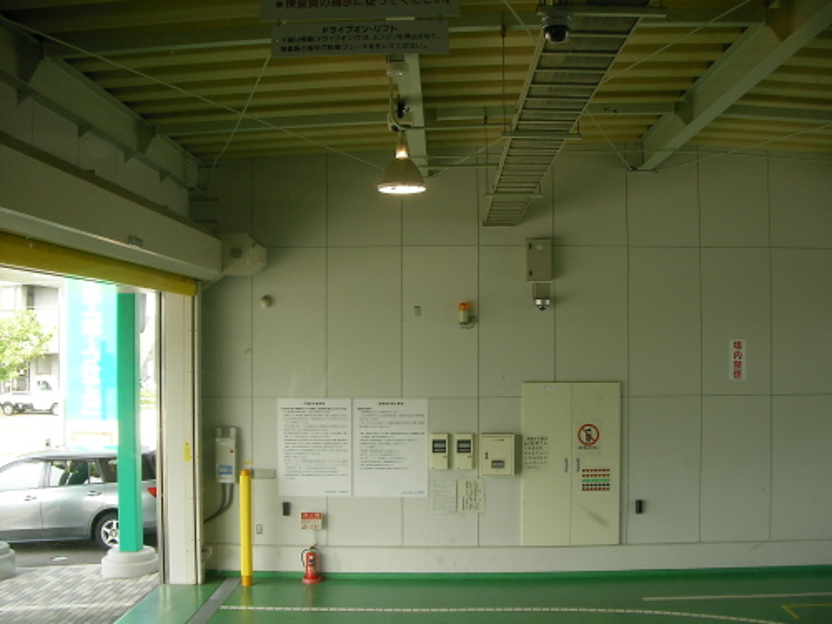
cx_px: 416
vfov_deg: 37.7
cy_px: 312
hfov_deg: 49.0
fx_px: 913
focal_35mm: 38
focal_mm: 6.3
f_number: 3.5
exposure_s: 1/60.5
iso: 50
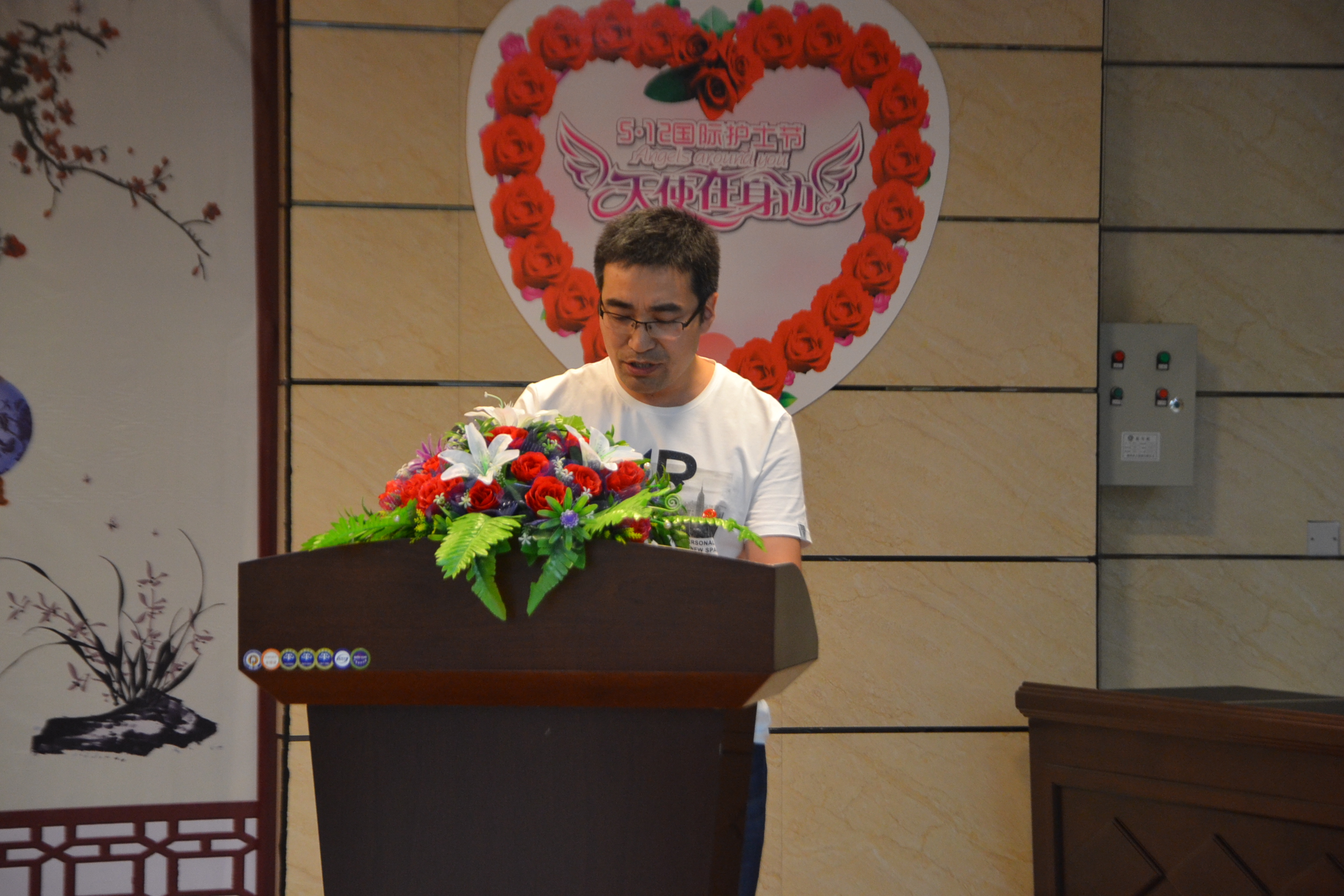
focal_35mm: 128
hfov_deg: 16.1
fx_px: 4760
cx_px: 672
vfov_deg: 10.8
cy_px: 448
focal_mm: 85
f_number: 5.6
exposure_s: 1/30
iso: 1000
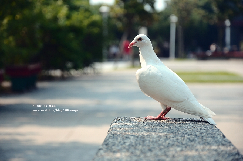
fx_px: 1062
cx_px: 122
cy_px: 80
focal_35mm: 158
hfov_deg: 13.1
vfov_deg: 8.7
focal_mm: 105
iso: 200
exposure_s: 1/500
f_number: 5.6
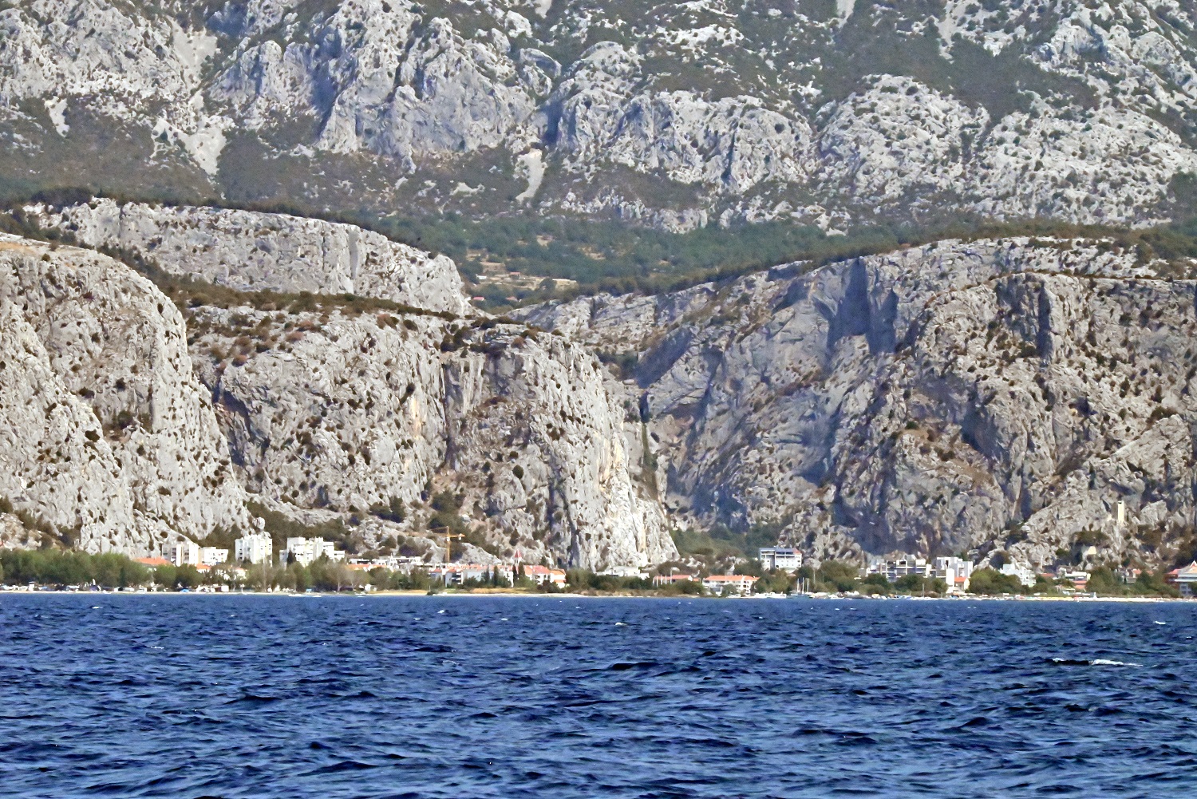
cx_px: 598
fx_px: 6652
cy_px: 400
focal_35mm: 200
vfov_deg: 6.9
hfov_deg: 10.3
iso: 20000
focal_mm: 200
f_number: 29
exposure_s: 1/8000
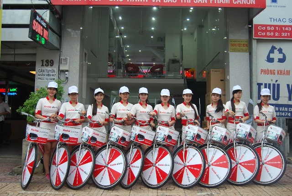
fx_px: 280
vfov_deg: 38.4
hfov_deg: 55.1
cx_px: 146
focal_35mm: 34
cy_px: 98
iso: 250
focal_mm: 23
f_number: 3.8
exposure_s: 1/60
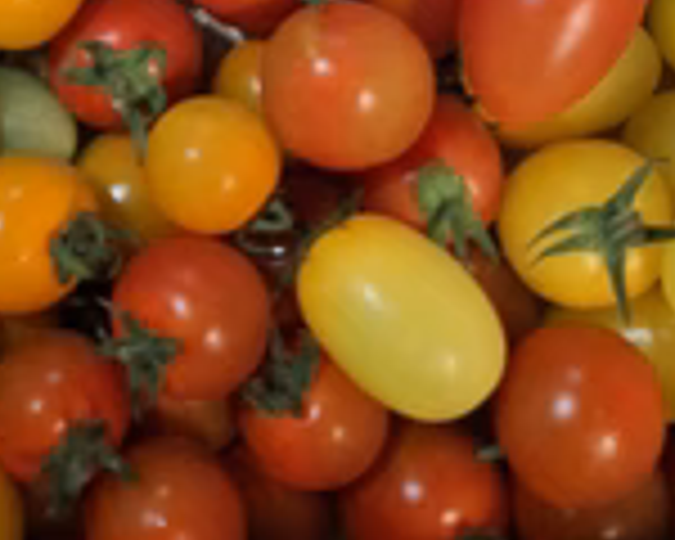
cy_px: -104
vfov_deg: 23.3
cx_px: 248
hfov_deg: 31.3
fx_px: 1199
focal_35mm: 60
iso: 250
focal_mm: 5.54
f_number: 1.8
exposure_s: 1/33
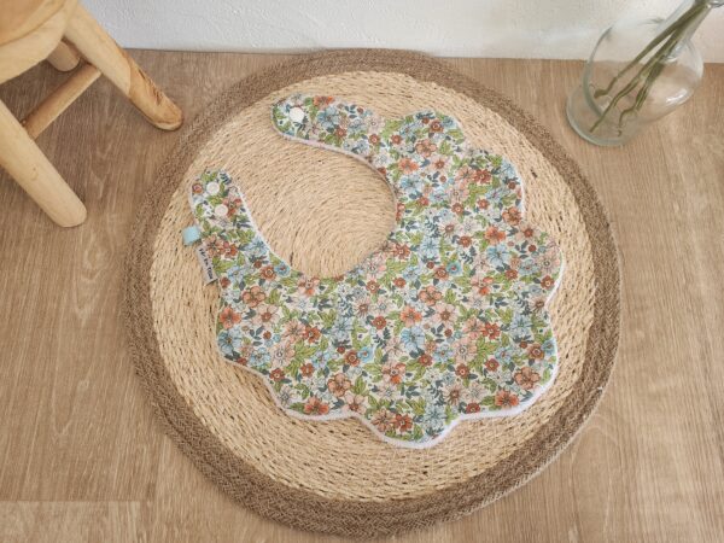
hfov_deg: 73.9
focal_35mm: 23
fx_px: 481
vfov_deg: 58.9
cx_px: 362
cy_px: 272
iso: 200
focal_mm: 6.4
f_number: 1.8
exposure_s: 1/180
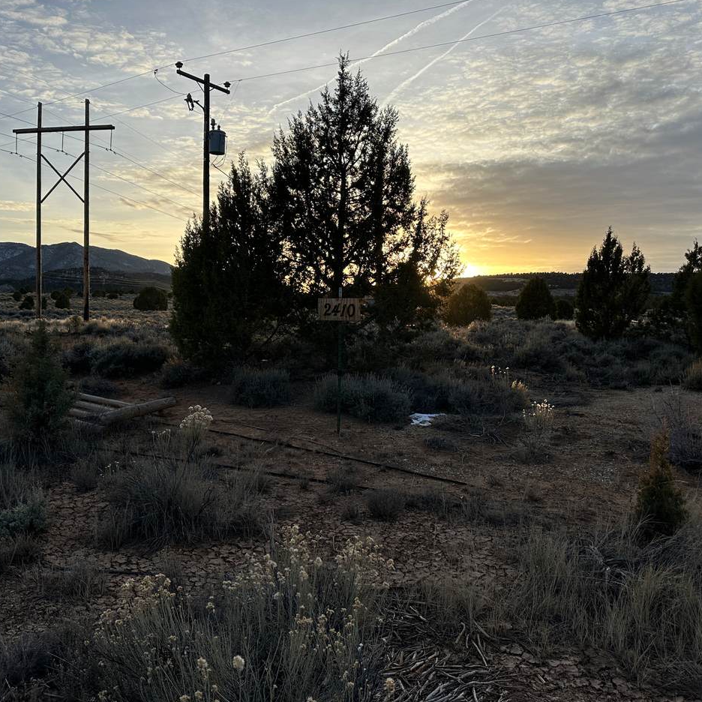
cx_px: 314
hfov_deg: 55.5
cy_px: 344
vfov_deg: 55.6
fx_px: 665
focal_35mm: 29
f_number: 1.78
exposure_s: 1/2203
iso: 80
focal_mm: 6.86
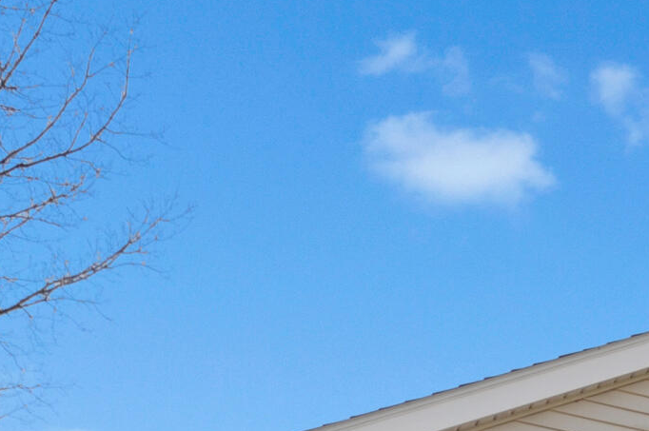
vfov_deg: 16.2
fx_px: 1188
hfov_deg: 27.4
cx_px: 747
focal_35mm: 66
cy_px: 850
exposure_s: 1/200
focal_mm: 10
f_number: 8
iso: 200
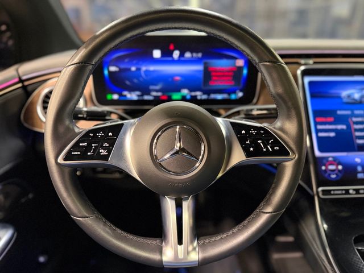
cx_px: 182
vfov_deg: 56.8
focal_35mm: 24
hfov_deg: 71.6
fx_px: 252
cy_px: 136
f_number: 1.78
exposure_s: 1/46
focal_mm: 6.76
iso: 800
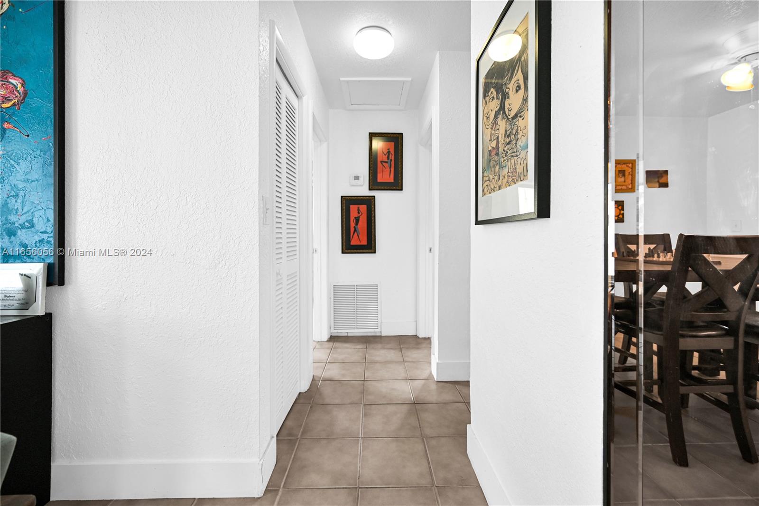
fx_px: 295
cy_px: 253
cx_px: 380
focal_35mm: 14
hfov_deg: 104.2
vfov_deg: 81.2
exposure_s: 1/20
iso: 100
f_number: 4
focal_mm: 14
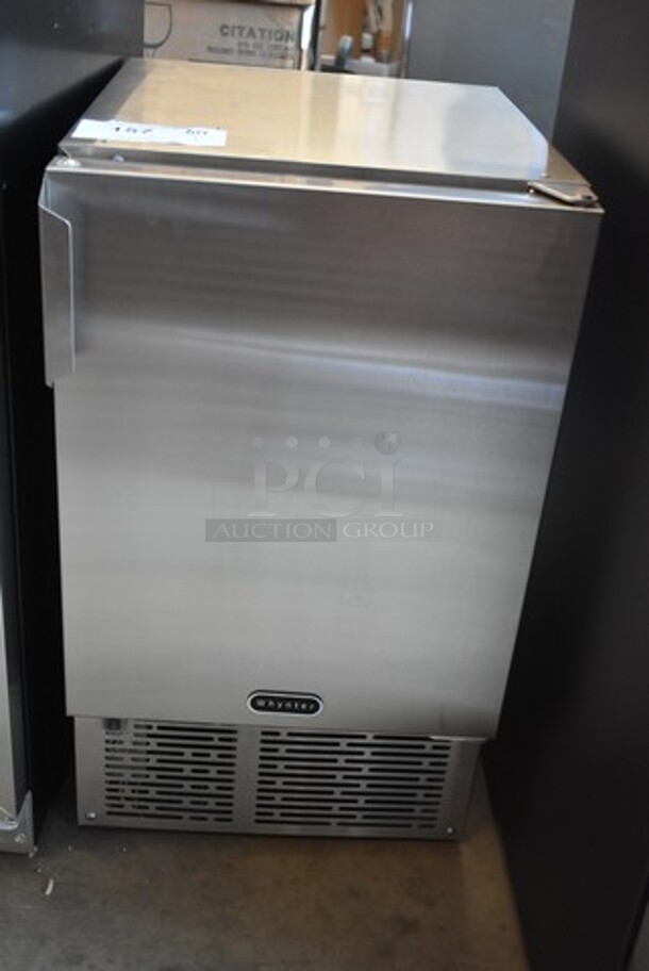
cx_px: 324
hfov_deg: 33.1
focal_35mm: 40
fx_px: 1093
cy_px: 486
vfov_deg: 47.9
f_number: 4
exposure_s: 1/125
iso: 2200
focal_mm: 27
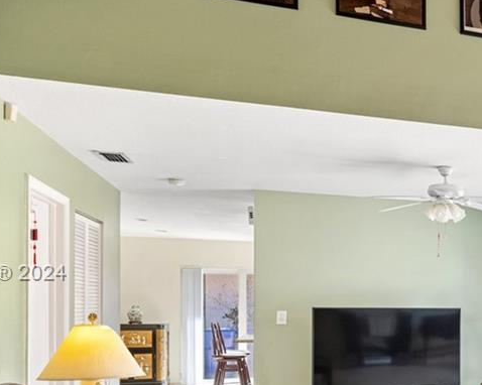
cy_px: 274
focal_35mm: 44
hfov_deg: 35.1
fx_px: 627
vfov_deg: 33.6
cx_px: 550
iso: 320
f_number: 7.1
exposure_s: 1/13
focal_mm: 14
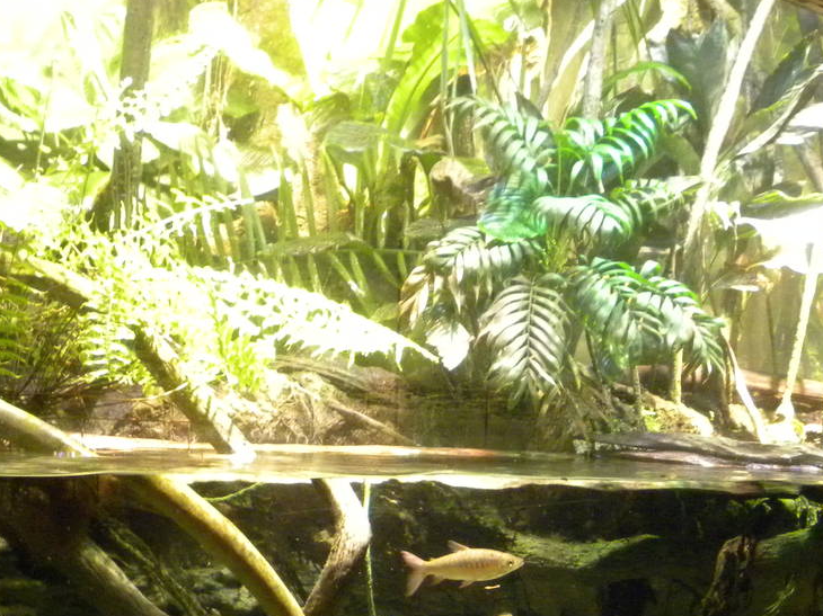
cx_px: 368
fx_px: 1355
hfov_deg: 33.8
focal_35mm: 57
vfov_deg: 24.5
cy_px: 615
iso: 400
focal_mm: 4.6
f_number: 2.8
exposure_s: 1/13.2
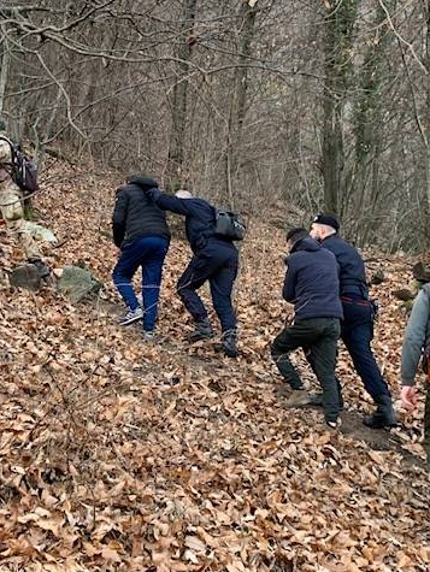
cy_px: 287
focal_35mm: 35
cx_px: 200
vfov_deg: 52.6
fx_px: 579
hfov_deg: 40.7
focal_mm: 4.25
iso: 80
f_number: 1.8
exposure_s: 1/121
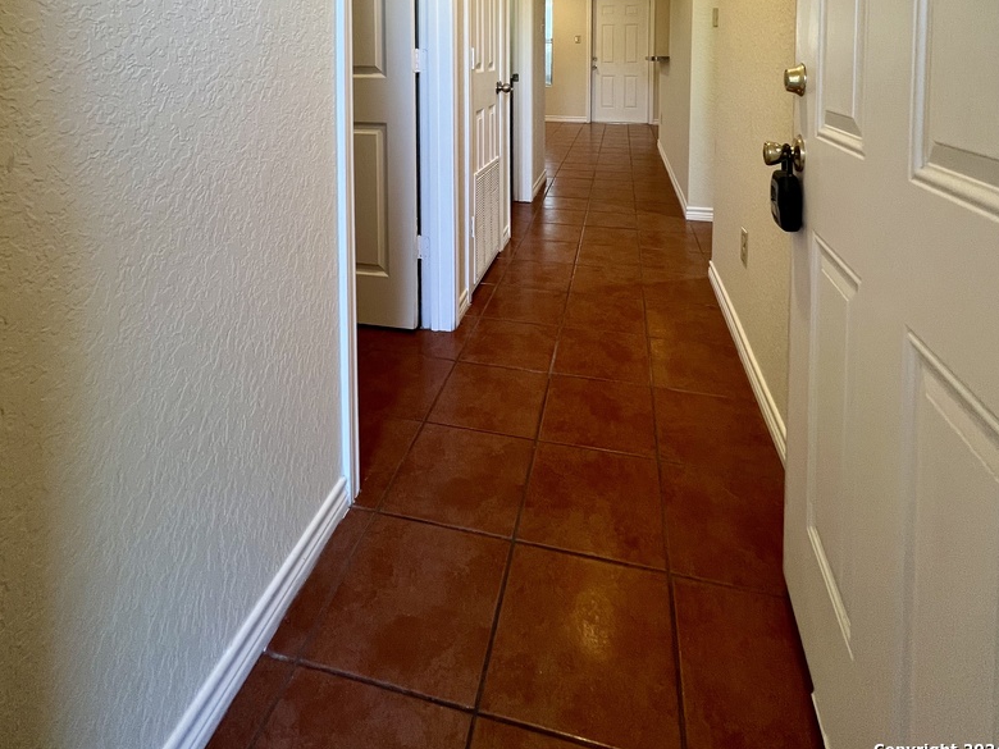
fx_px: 519
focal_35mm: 18
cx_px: 491
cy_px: 90
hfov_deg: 87.7
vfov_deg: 61.6
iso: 200
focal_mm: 1.57
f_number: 1.8
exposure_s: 1/120
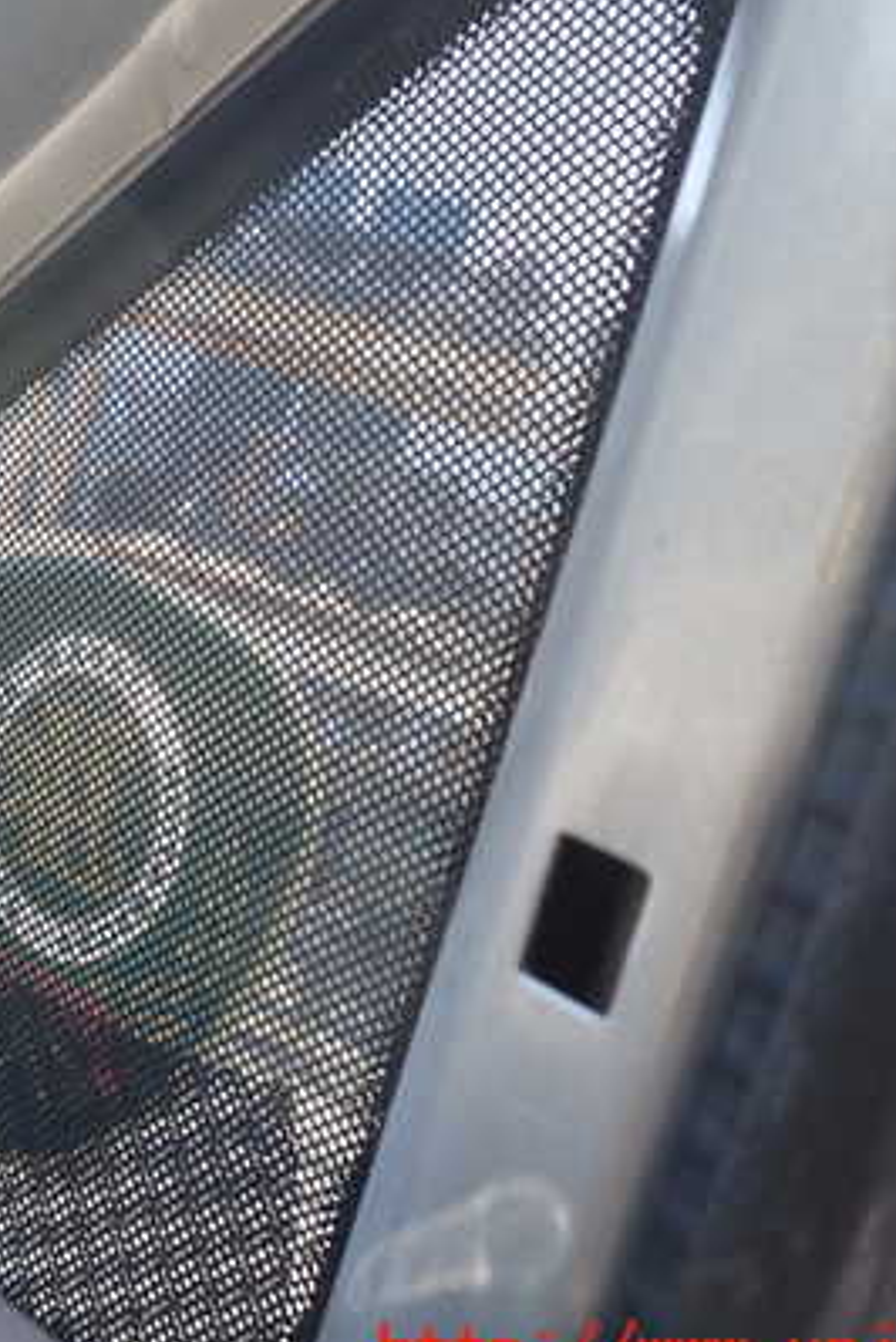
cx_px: 128
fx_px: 1751
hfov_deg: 27.9
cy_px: 641
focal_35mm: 47
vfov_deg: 41.9
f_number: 3.2
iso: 100
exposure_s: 1/100
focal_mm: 5.4
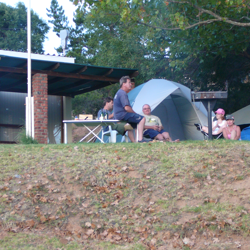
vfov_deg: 17.9
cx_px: 155
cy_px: 125
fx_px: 793
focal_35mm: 97
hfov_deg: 17.9
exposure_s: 1/30
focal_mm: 12.2
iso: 100
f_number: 3.8
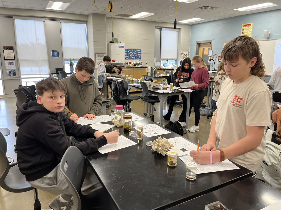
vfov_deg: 53.1
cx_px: 140
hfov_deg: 67.3
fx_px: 211
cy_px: 105
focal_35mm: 26
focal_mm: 5.1
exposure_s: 1/60
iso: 80
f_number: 1.6
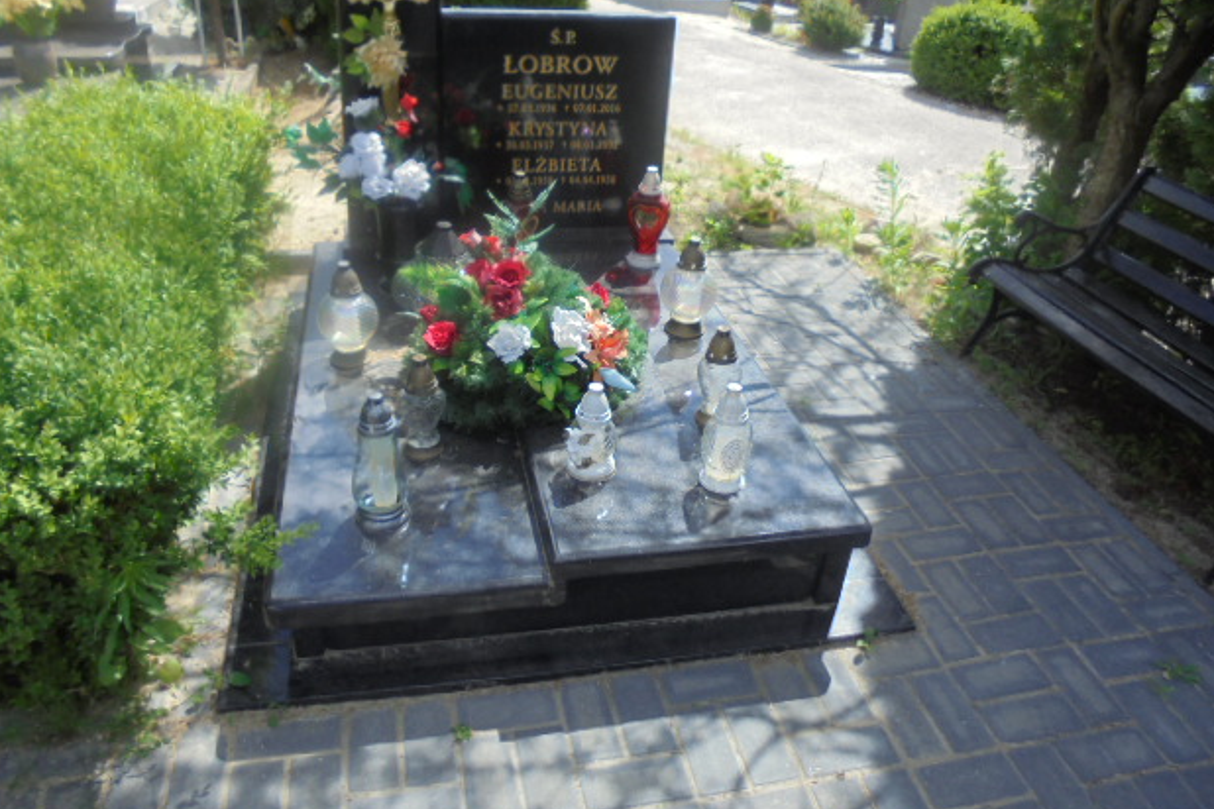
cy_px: 350
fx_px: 944
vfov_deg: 46.3
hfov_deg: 65.5
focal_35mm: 28
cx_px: 597
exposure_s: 1/800
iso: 100
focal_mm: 4.6
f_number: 3.5
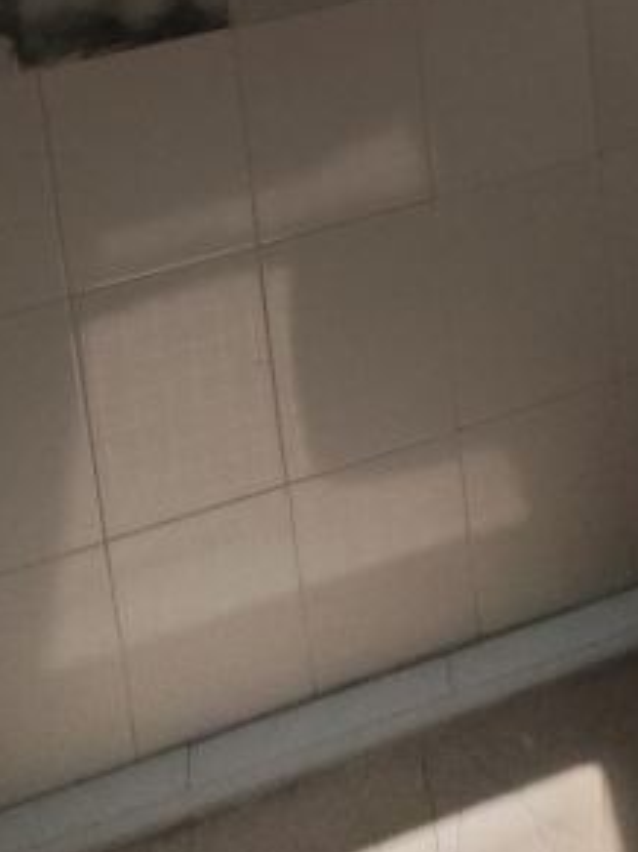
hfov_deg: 32.5
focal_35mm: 44
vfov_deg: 25.1
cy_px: -564
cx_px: 439
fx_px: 1082
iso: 50
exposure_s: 1/2315
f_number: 1.8
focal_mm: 2.03
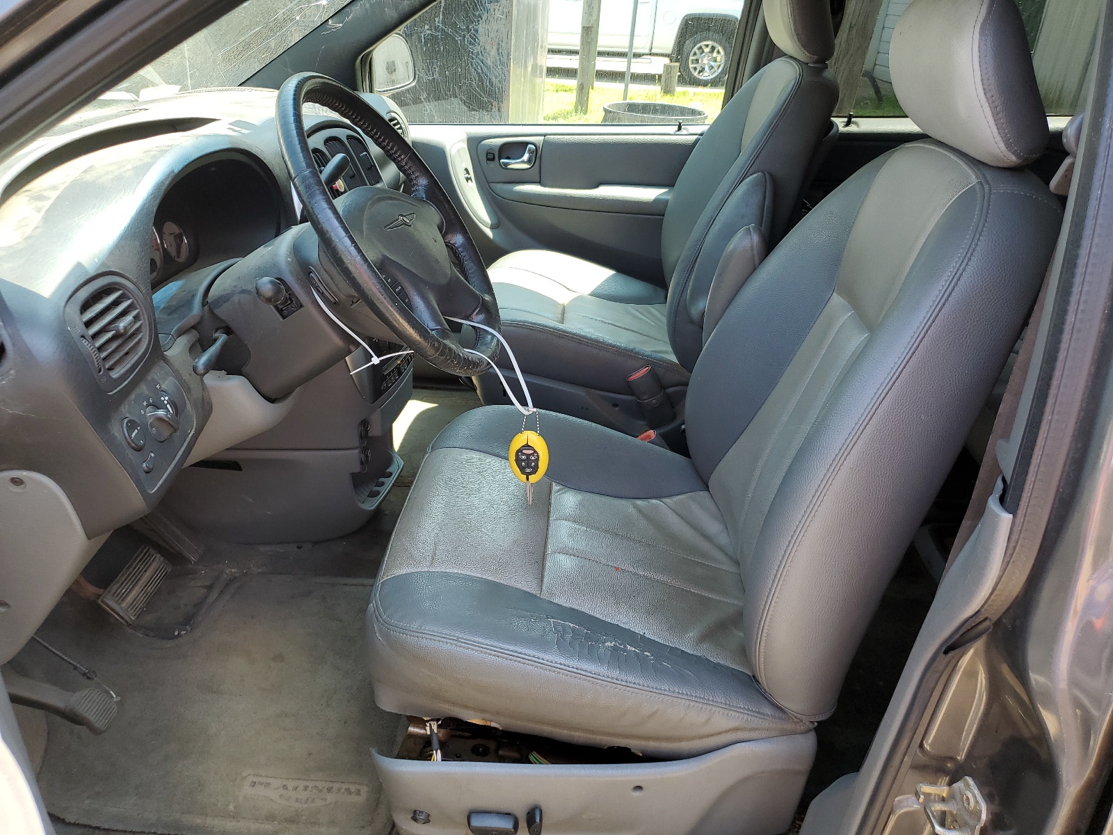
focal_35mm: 26
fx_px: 836
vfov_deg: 53.1
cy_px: 418
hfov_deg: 67.3
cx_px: 556
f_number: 1.5
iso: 50
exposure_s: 1/286
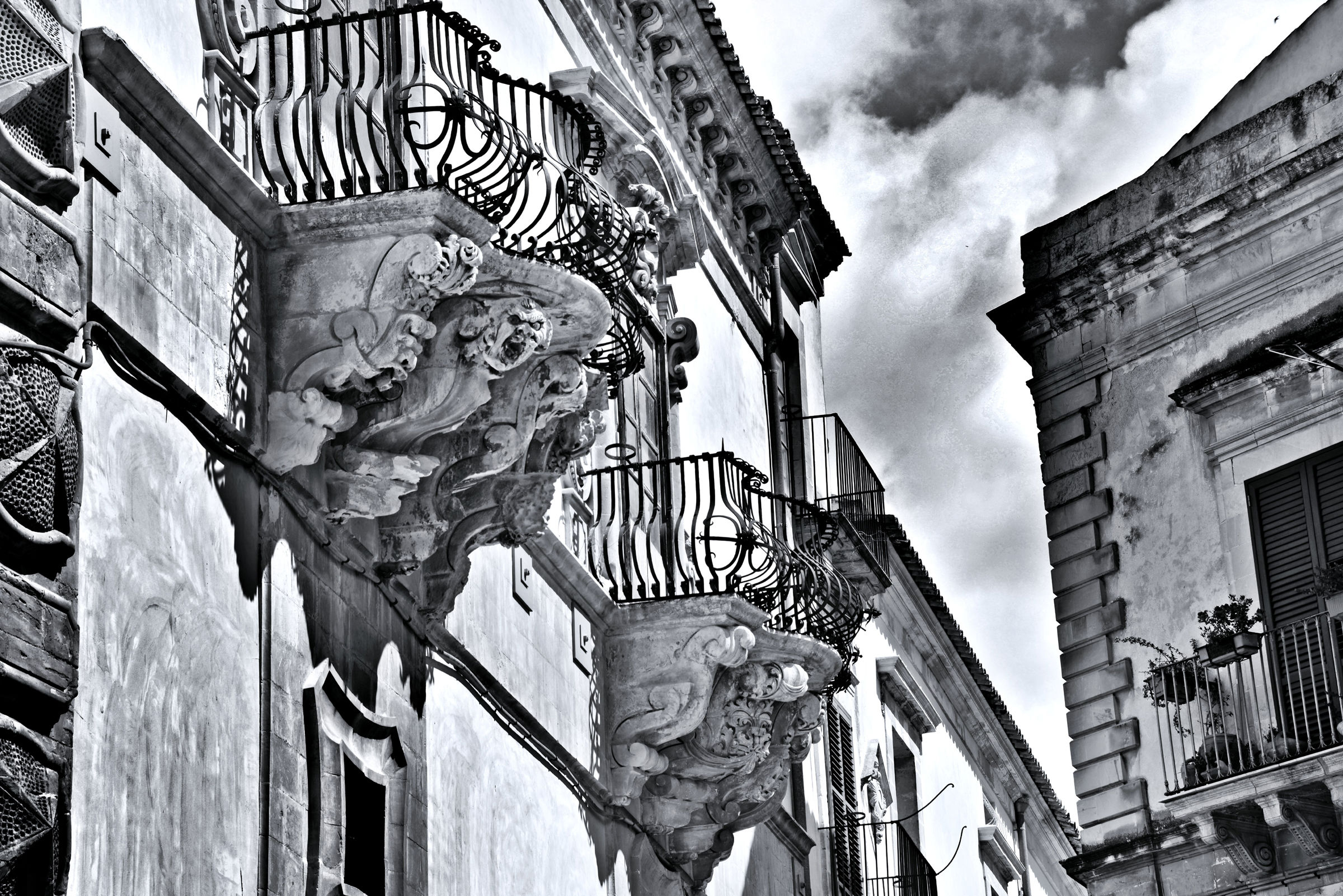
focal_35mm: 92
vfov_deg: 14.9
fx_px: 3433
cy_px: 448
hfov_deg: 22.1
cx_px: 672
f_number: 9
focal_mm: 92
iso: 100
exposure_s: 1/250
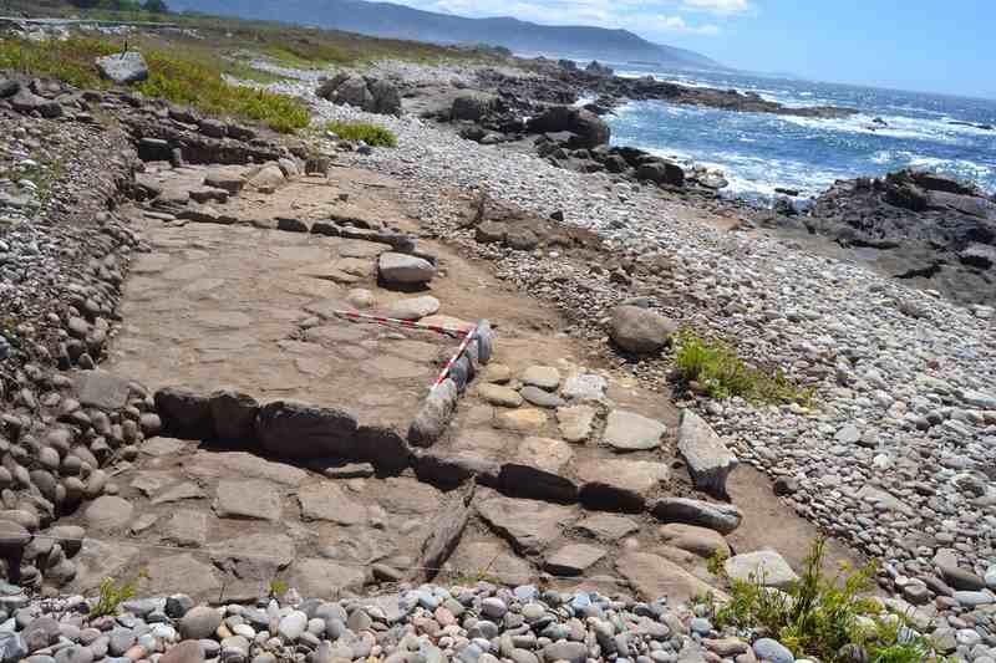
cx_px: 498
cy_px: 332
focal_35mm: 27
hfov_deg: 67.4
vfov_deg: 47.9
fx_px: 747
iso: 100
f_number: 8
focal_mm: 18
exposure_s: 1/320
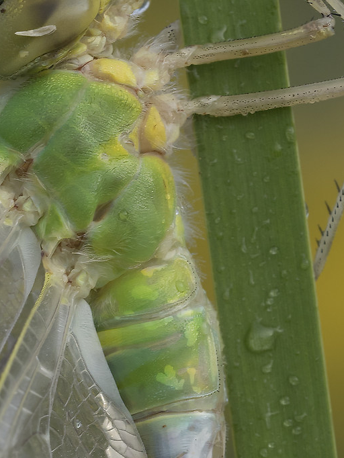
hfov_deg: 1.4
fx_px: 13970
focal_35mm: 1055
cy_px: 505
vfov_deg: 1.9
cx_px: 22
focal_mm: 150
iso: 200
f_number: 8
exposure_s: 1/160
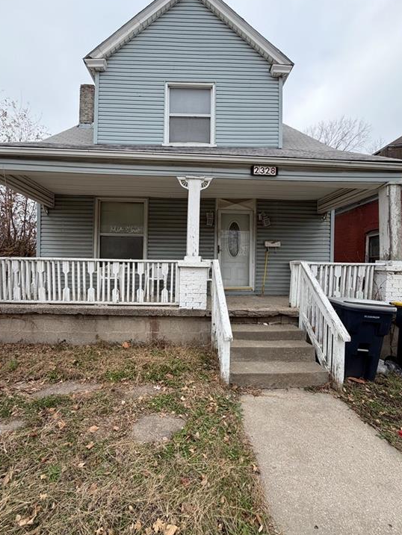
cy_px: 275
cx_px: 193
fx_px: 232
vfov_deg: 98.1
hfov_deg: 81.7
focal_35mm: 15
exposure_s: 1/502
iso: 64
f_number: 2.2
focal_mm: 2.22
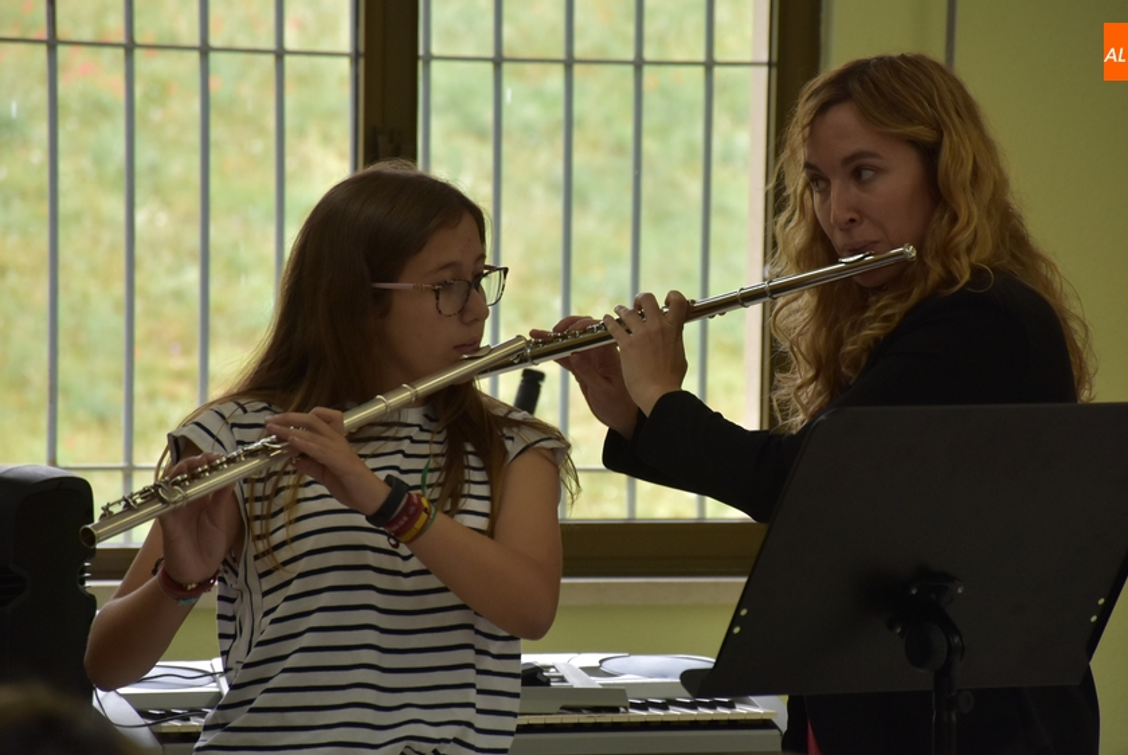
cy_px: 400
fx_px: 7057
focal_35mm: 225
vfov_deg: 6.1
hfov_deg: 9.1
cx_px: 585
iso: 800
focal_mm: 140
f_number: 5.6
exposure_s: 1/250
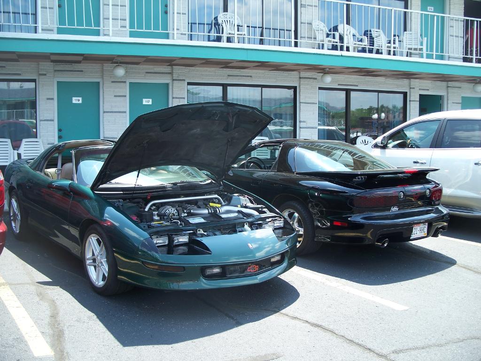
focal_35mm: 37
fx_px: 514
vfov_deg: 38.7
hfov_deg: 50.1
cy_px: 180
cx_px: 240
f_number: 2.8
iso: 64
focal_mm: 7.8
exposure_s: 1/200
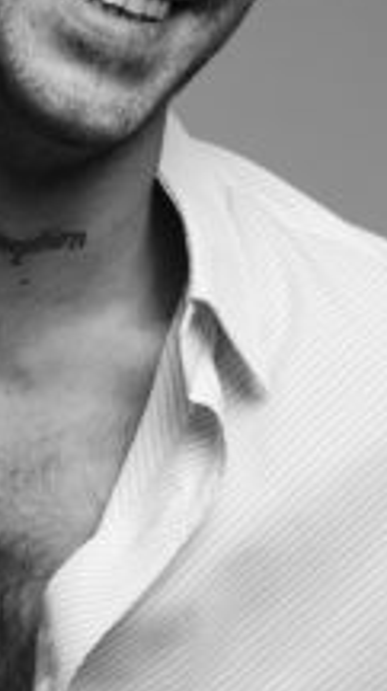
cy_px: 672
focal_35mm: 272
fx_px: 4978
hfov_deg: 4.4
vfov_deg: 7.9
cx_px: -8
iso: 200
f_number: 11
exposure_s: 1/160
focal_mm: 70
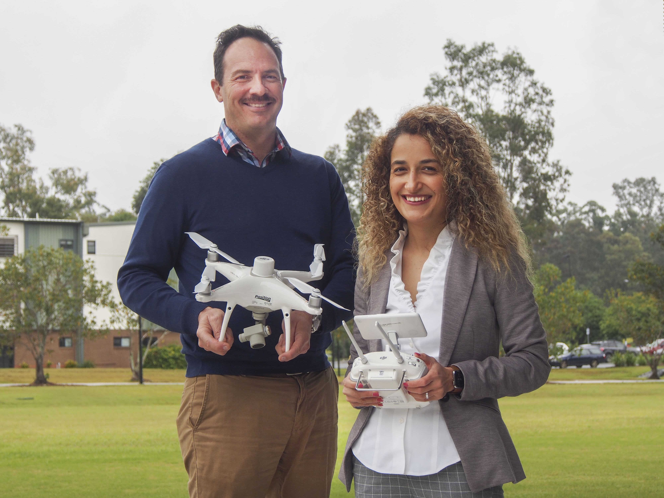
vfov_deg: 18.0
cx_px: 332
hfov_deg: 23.8
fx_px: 1573
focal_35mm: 82
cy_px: 249
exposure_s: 1/125
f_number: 5.9
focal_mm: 41
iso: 200
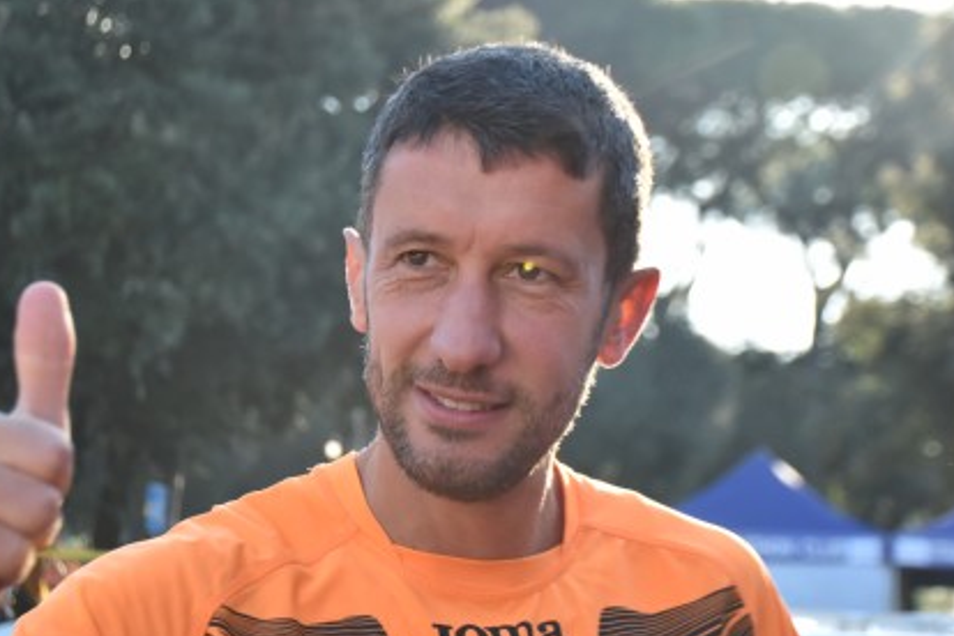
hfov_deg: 23.3
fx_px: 2305
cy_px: 336
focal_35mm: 87
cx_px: 366
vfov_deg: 15.7
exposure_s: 1/800
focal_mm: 40
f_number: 4.5
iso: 720
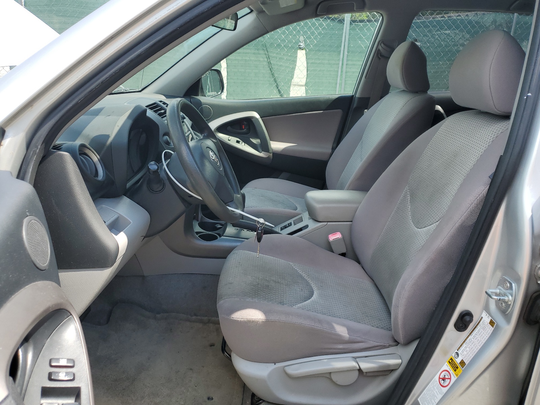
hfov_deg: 67.3
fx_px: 406
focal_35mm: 26
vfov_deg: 53.1
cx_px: 270
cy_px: 202
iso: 50
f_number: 1.5
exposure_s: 1/833
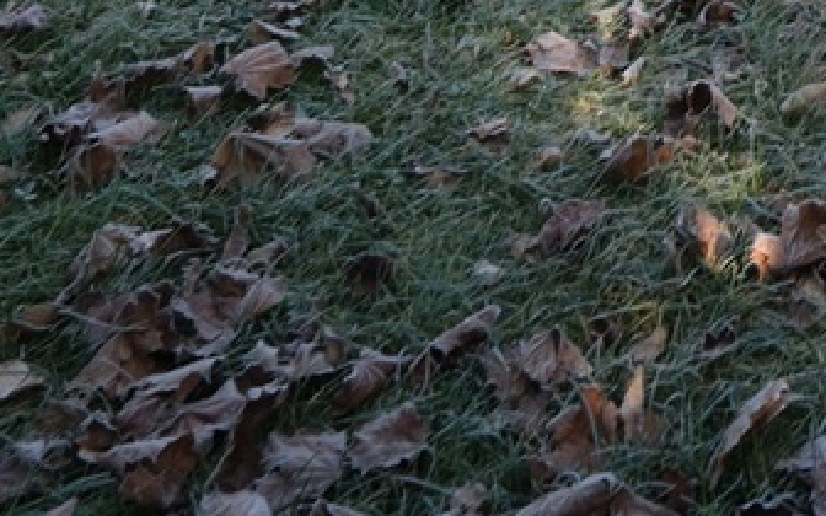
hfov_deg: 21.5
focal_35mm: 82
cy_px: -833
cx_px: 1212
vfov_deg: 11.9
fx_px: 1846
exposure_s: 1/210
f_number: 4
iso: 125
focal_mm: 10
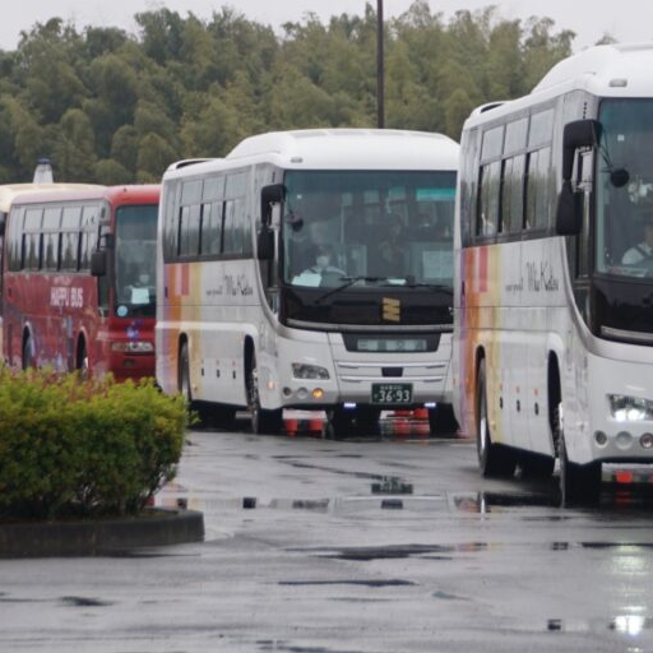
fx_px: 5442
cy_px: 254
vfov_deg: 6.9
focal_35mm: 255
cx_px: 450
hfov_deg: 6.9
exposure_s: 1/160
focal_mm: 100
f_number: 5.6
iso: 100
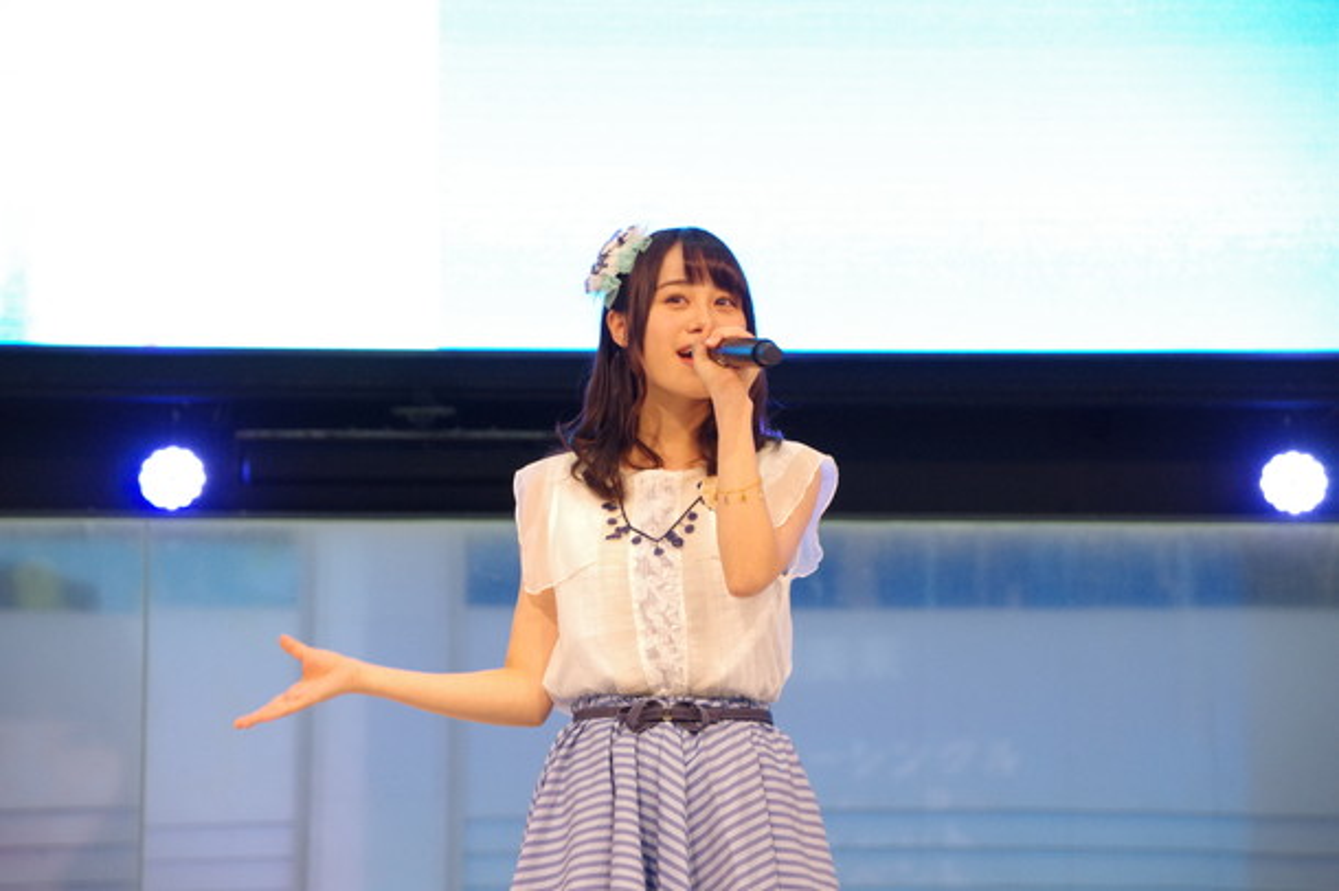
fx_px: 5836
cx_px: 670
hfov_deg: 13.1
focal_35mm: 157
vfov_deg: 8.7
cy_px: 446
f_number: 6.3
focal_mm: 105
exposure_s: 1/160
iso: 1600
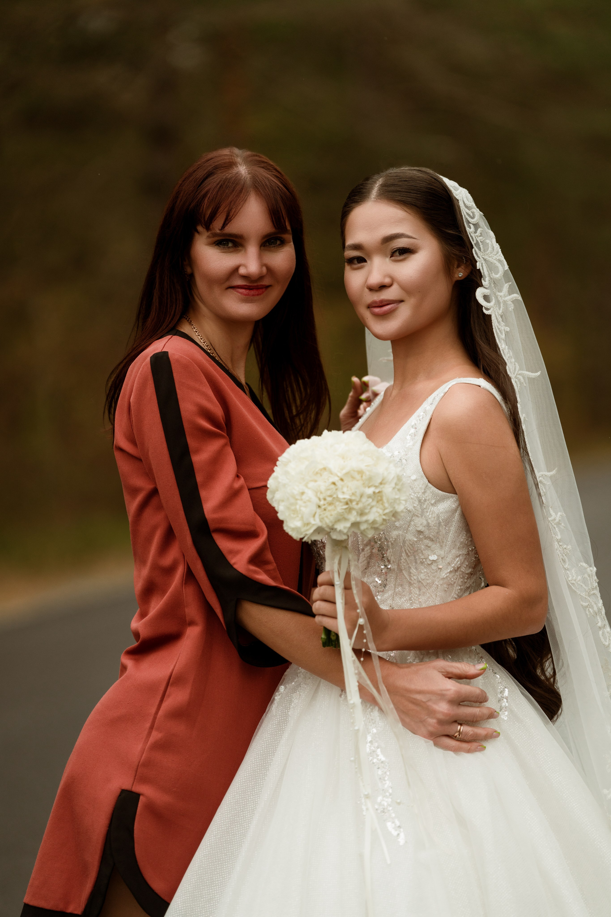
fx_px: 3666
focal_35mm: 144
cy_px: 458
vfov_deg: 14.3
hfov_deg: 9.5
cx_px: 306
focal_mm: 144
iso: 640
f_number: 2.8
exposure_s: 1/2000
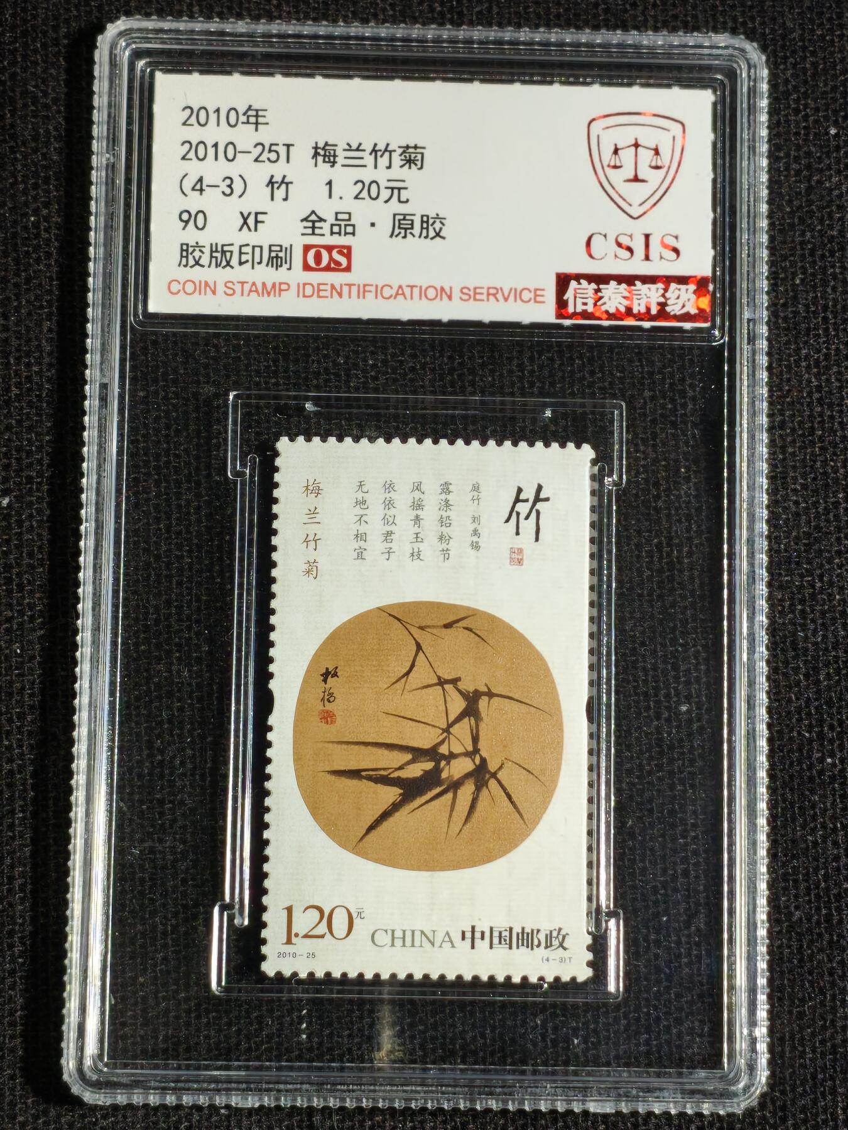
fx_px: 3038
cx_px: 424
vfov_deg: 21.1
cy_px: 565
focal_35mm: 93
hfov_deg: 15.9
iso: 50
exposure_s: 1/260
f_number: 1.5
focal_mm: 4.94
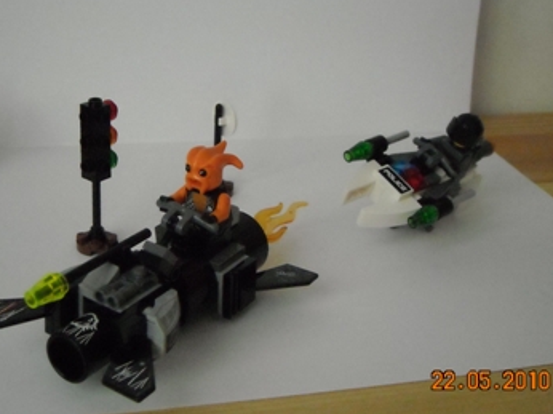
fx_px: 910
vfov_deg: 25.6
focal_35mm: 57
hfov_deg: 33.7
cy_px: 168
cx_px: 222
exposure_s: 1/76
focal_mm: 7.1
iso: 800
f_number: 3.1
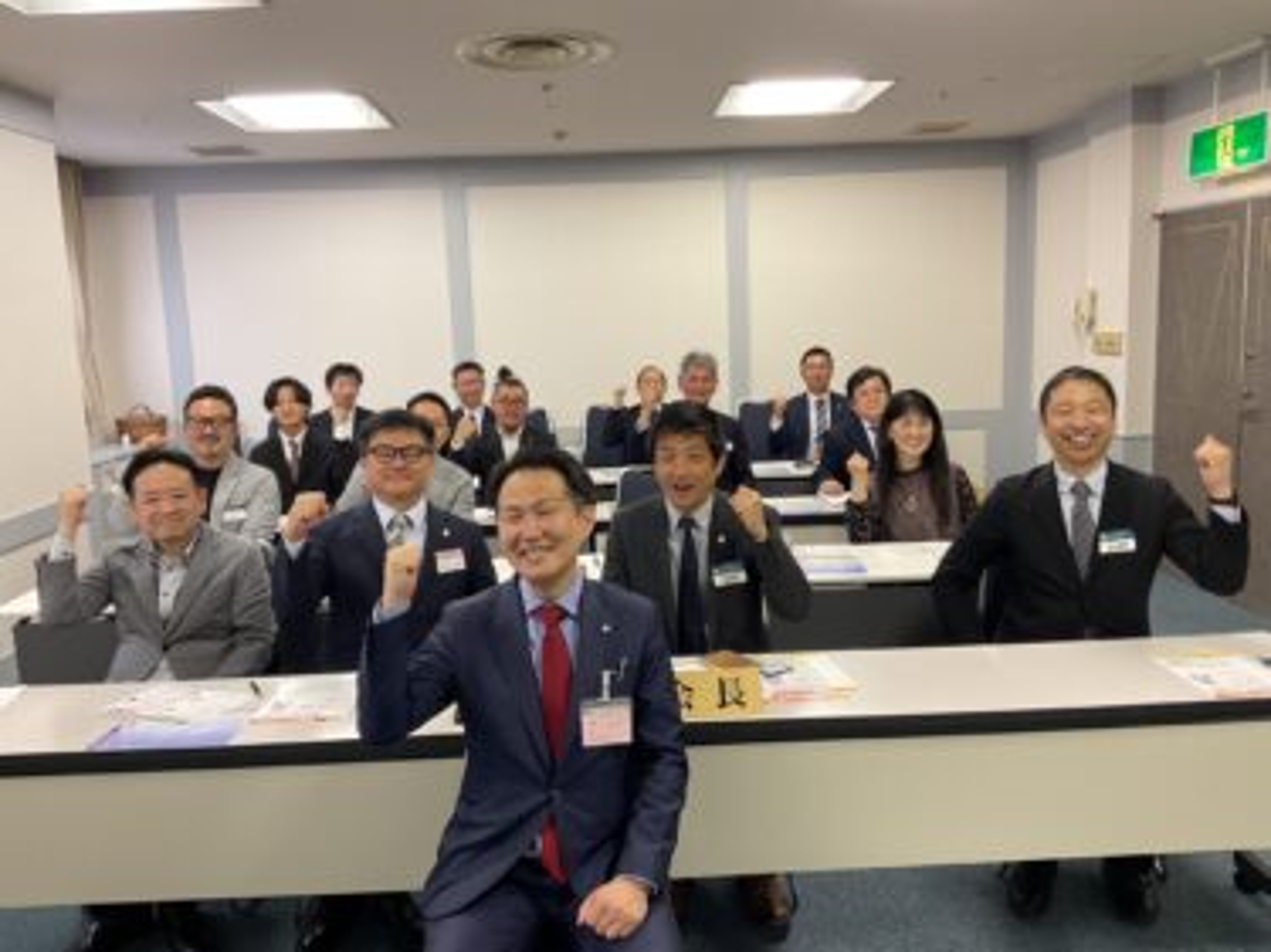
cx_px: 636
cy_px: 476
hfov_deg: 61.7
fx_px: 1064
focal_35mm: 29
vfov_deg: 48.2
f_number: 1.8
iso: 64
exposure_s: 1/50
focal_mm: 3
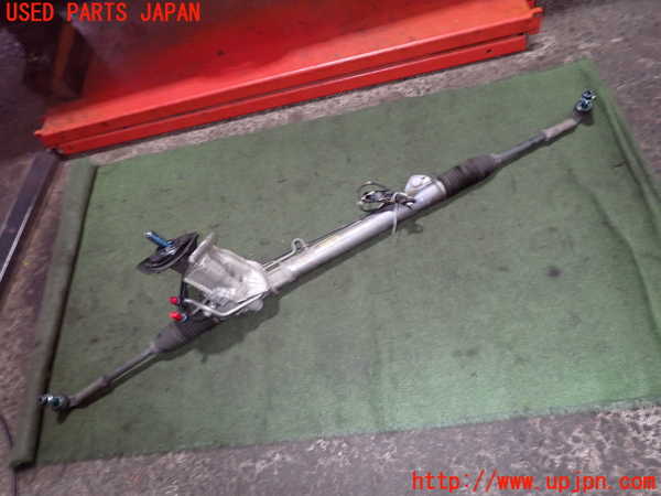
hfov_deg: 69.4
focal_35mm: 25
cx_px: 330
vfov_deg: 54.9
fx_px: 477
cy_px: 248
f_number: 2
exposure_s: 1/30
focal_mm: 4.5
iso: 320
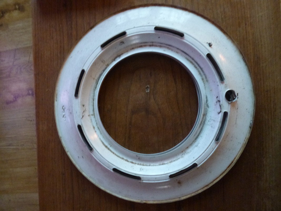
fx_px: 203
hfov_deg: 69.4
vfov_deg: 54.9
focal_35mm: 25
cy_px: 106
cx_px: 140
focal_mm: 4.5
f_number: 3.1
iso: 500
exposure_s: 1/4
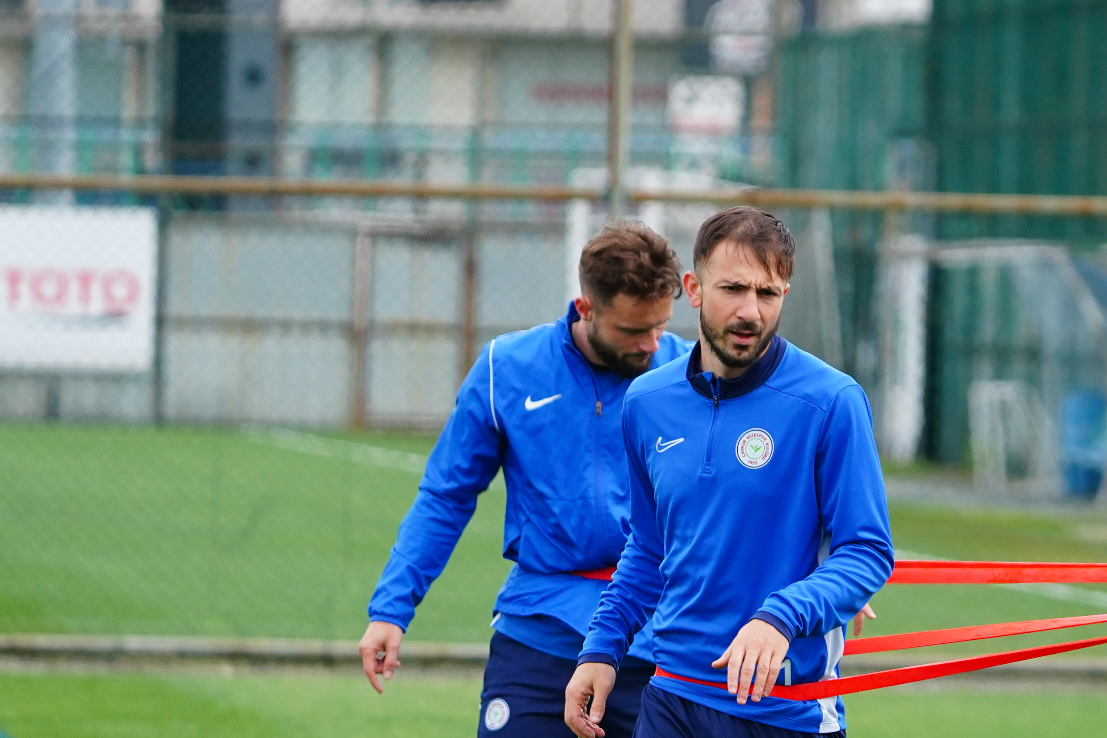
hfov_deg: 3.2
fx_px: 19861
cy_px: 417
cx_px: 1239
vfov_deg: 2.1
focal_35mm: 646
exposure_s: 1/2000
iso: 1000
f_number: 5.6
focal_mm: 273
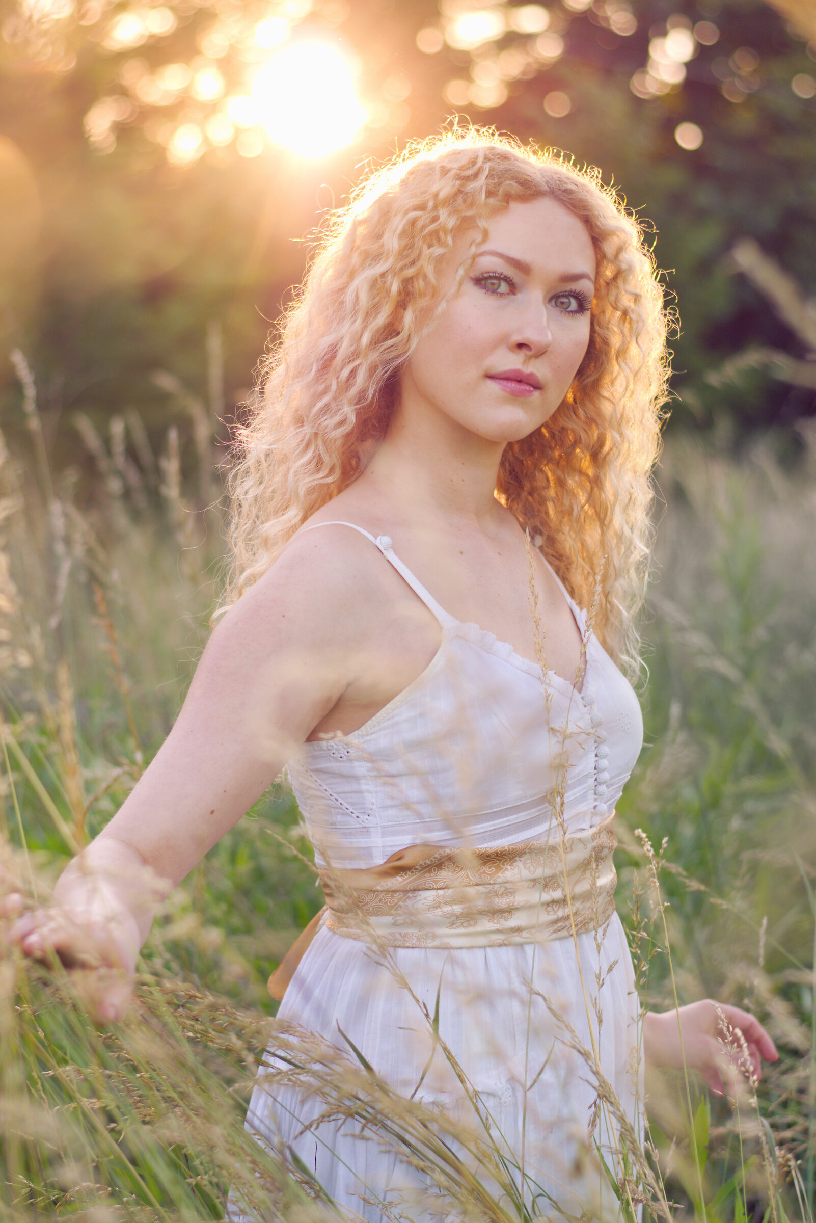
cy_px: 612
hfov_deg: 18.2
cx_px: 408
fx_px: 2548
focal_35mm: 75
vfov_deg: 27.0
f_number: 2.2
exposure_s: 1/640
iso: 100
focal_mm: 50
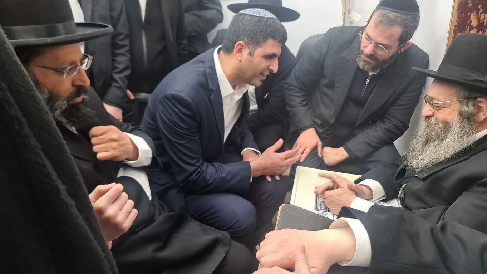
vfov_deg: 41.4
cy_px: 123
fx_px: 362
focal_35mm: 28
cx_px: 238
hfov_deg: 67.9
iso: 50
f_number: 1.8
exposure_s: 1/50
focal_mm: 7
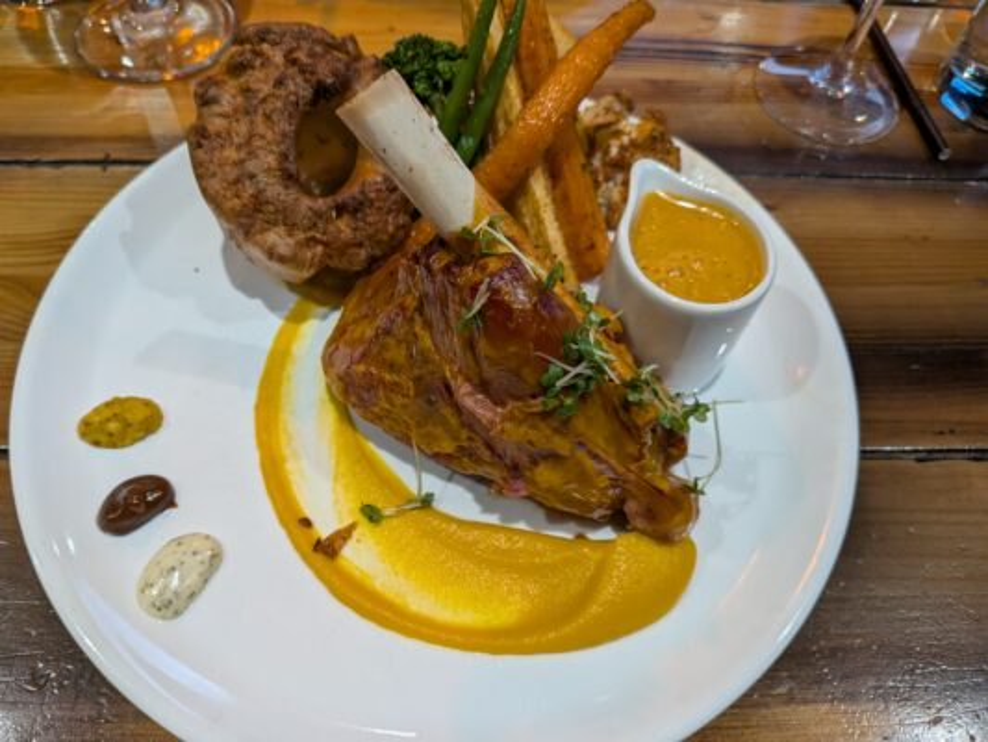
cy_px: 371
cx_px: 494
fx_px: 685
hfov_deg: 71.6
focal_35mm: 24
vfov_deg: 56.8
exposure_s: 1/42
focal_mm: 4.53
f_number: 1.7
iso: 38
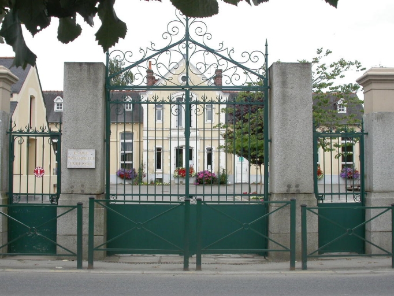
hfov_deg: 39.6
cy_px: 148
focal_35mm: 48
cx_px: 197
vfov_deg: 30.3
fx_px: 547
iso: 100
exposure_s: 1/182
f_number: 6.4
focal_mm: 10
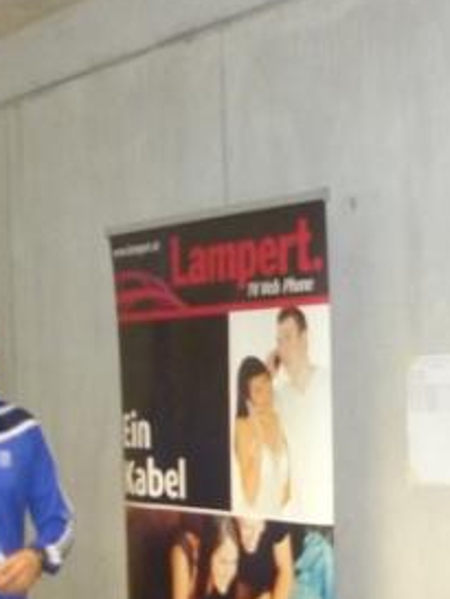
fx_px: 1507
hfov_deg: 17.0
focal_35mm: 87
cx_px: 165
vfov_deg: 22.2
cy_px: 478
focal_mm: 5.5
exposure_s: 1/30
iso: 400
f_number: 2.8
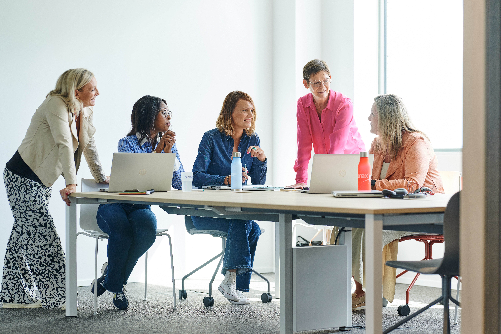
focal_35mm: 85
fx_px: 1183
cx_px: 250
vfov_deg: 16.1
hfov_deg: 23.9
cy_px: 167
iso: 250
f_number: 2.8
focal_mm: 85
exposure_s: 1/200
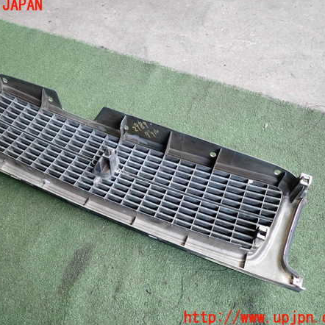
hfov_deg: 53.6
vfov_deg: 54.0
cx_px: 129
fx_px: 319
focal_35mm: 30
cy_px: 162
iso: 125
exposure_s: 1/125
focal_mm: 4.5
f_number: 2
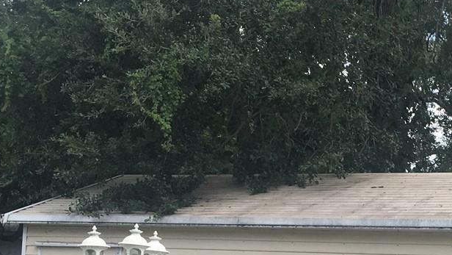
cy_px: 276
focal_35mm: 82
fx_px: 983
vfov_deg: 14.4
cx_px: 494
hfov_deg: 24.2
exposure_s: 1/238
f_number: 2.2
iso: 25
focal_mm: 4.15
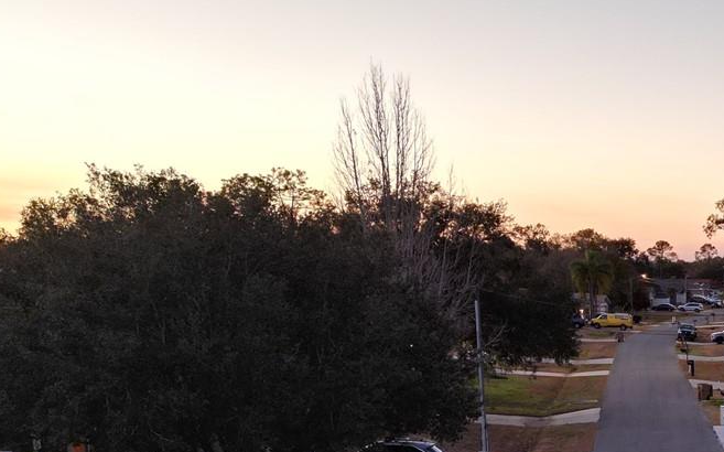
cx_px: 731
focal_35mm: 62
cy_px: 495
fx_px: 1223
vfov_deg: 20.0
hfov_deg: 30.5
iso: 100
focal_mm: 6.72
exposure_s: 1/30
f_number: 1.7
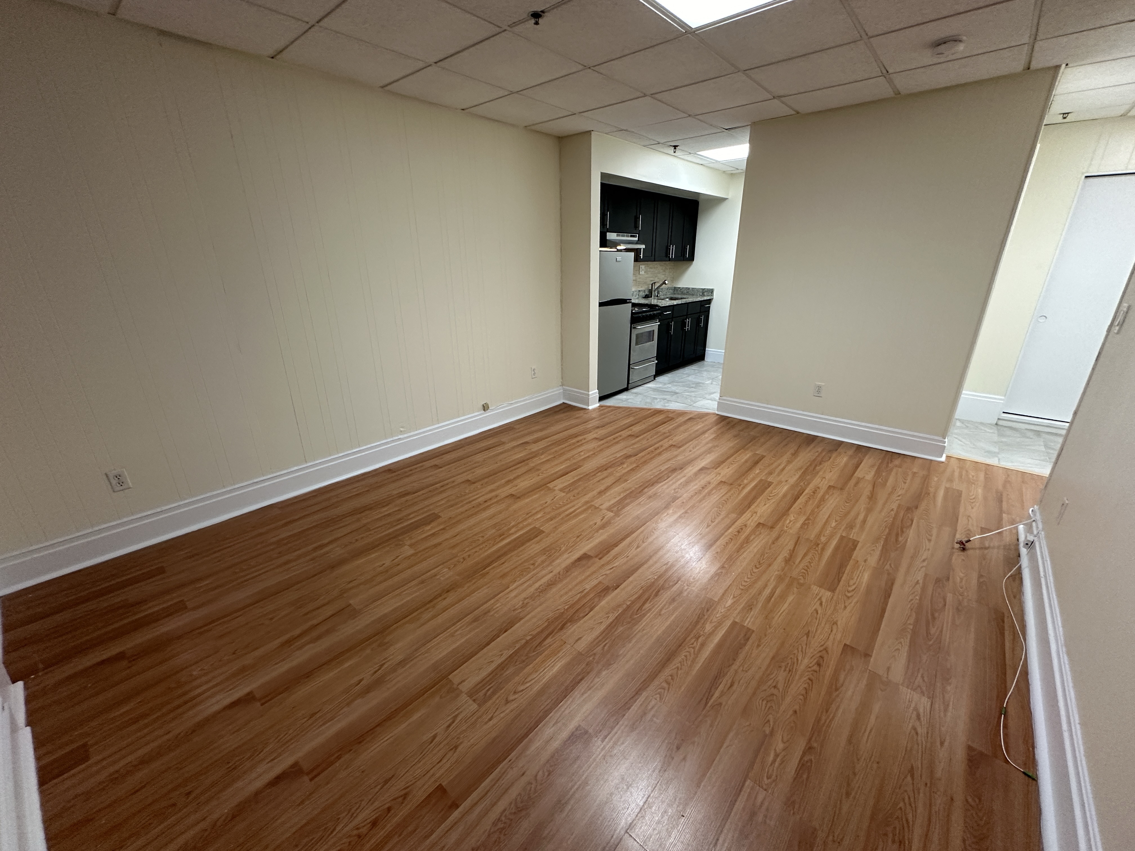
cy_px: 426
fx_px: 459
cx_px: 568
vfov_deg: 85.7
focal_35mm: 14
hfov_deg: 102.1
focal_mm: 2.22
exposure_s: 1/60
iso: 200
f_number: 2.2
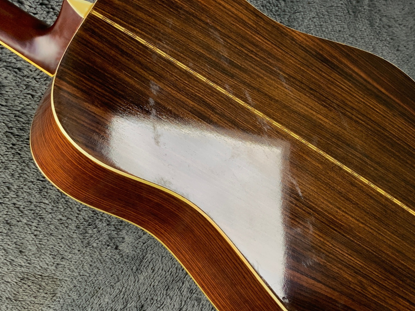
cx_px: 201
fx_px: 587
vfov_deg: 29.6
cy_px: 183
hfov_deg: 38.9
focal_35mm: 49
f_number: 1.8
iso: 100
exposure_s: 1/50
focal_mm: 3
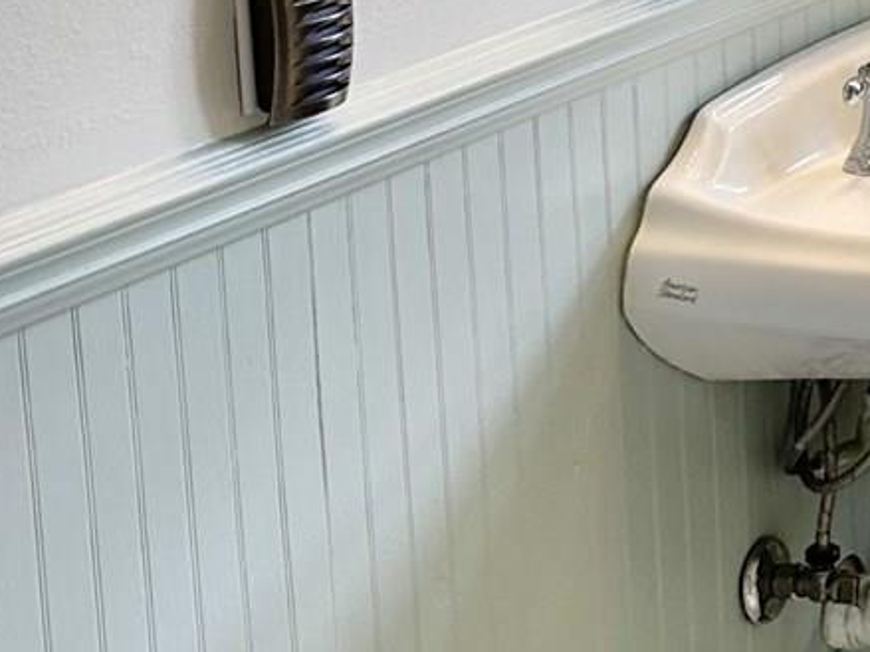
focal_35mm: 126
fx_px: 3166
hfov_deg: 13.6
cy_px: -200
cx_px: 1683
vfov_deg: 11.4
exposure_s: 1/134
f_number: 1.78
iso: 64
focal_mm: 6.86
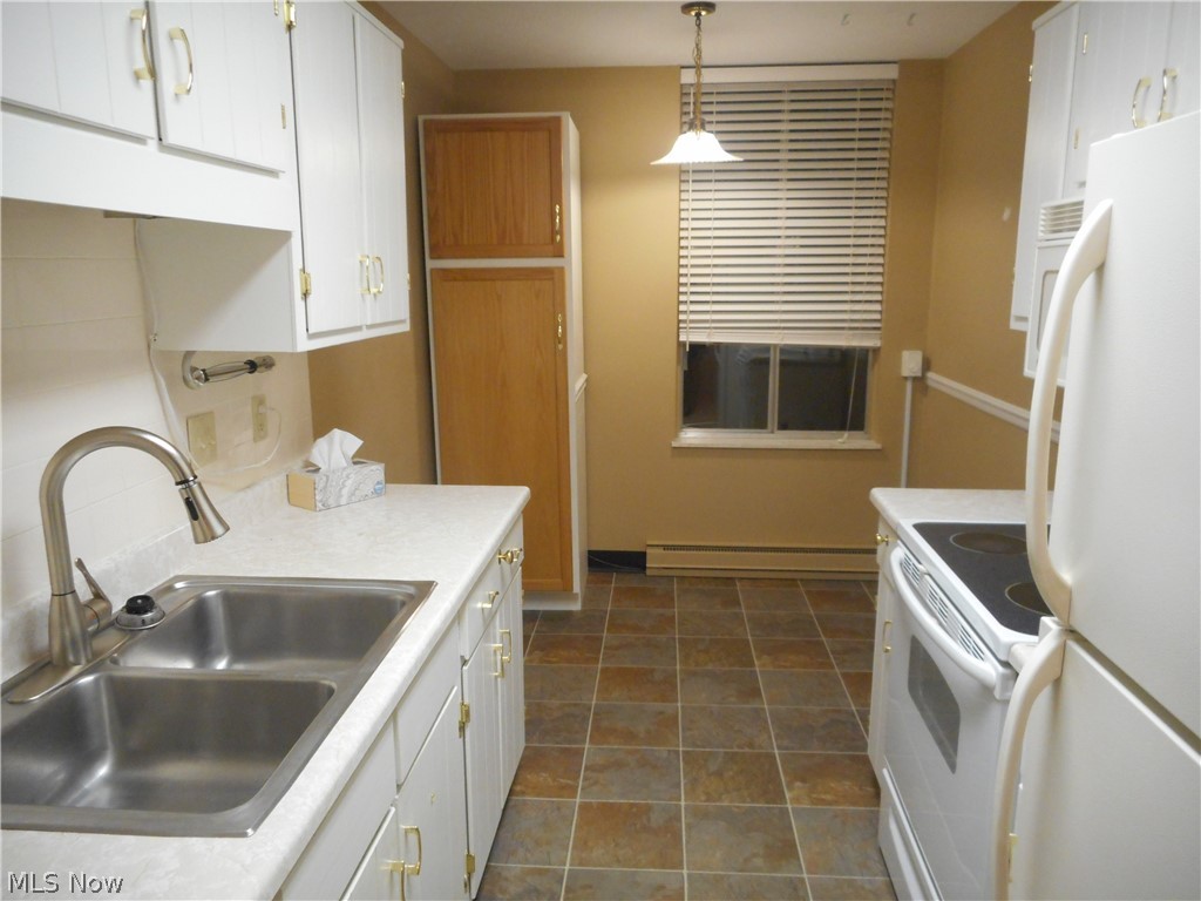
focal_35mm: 25
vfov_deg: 54.9
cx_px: 600
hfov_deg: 69.4
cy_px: 450
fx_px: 867
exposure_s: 1/10
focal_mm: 4.5
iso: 400
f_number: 3.7
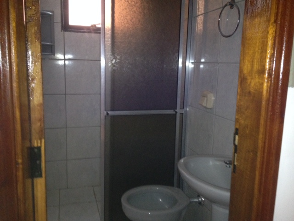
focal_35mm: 35
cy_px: 110
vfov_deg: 40.7
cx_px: 147
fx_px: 297
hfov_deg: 52.6
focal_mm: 4.28
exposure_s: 1/16
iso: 320
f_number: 2.4
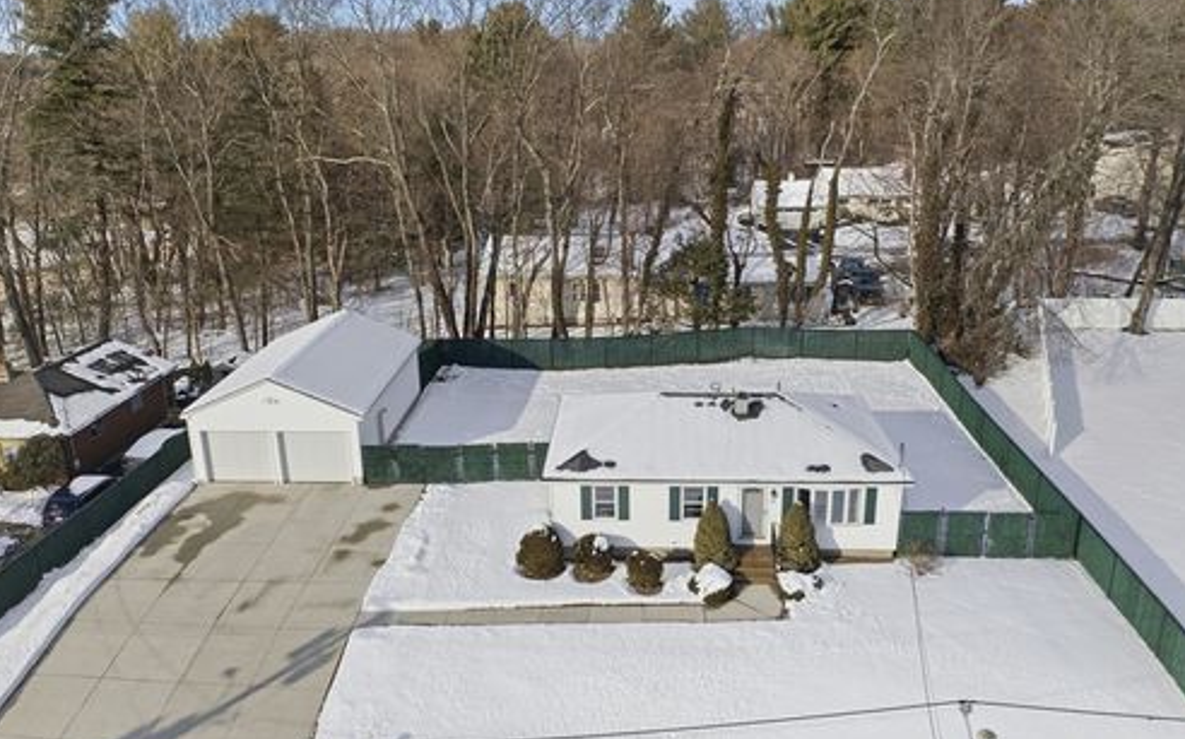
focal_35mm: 29
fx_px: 936
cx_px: 588
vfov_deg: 43.1
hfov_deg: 64.7
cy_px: 362
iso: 100
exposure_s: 1/160
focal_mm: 10.3
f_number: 4
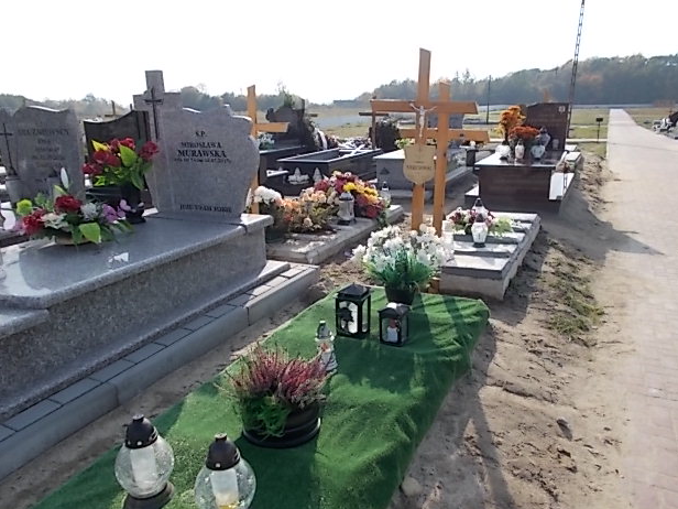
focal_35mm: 27
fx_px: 529
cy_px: 256
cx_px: 350
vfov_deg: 51.4
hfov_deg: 65.3
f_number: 8
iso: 80
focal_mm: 4.6
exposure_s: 1/125
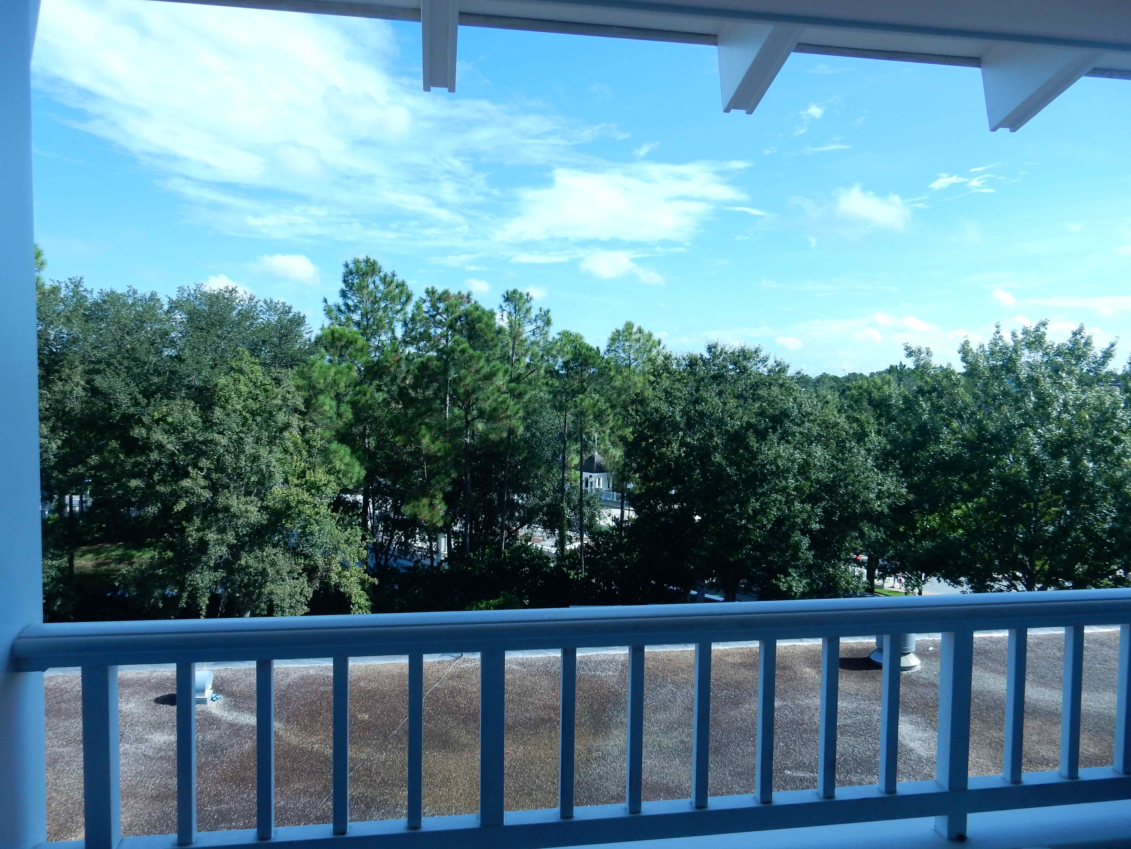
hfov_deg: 69.4
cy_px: 424
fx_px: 817
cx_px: 566
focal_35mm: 25
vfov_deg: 54.9
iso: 125
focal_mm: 4.5
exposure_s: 1/800
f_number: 3.7
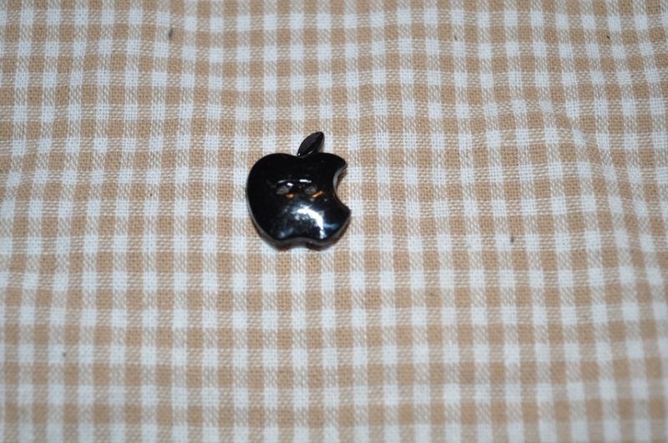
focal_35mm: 57
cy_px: 222
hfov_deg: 35.1
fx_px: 1056
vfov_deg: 23.7
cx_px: 334
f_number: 5
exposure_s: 1/60
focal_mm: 38
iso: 200
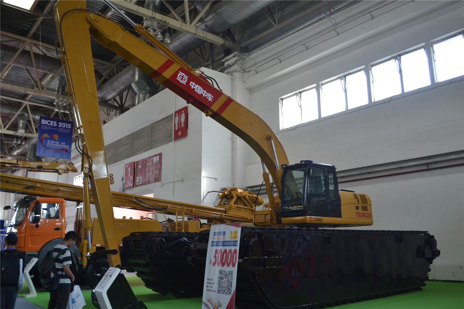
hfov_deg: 61.9
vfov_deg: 43.6
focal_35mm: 30
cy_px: 154
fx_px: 387
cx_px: 232
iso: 400
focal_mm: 20
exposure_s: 1/60
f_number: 4
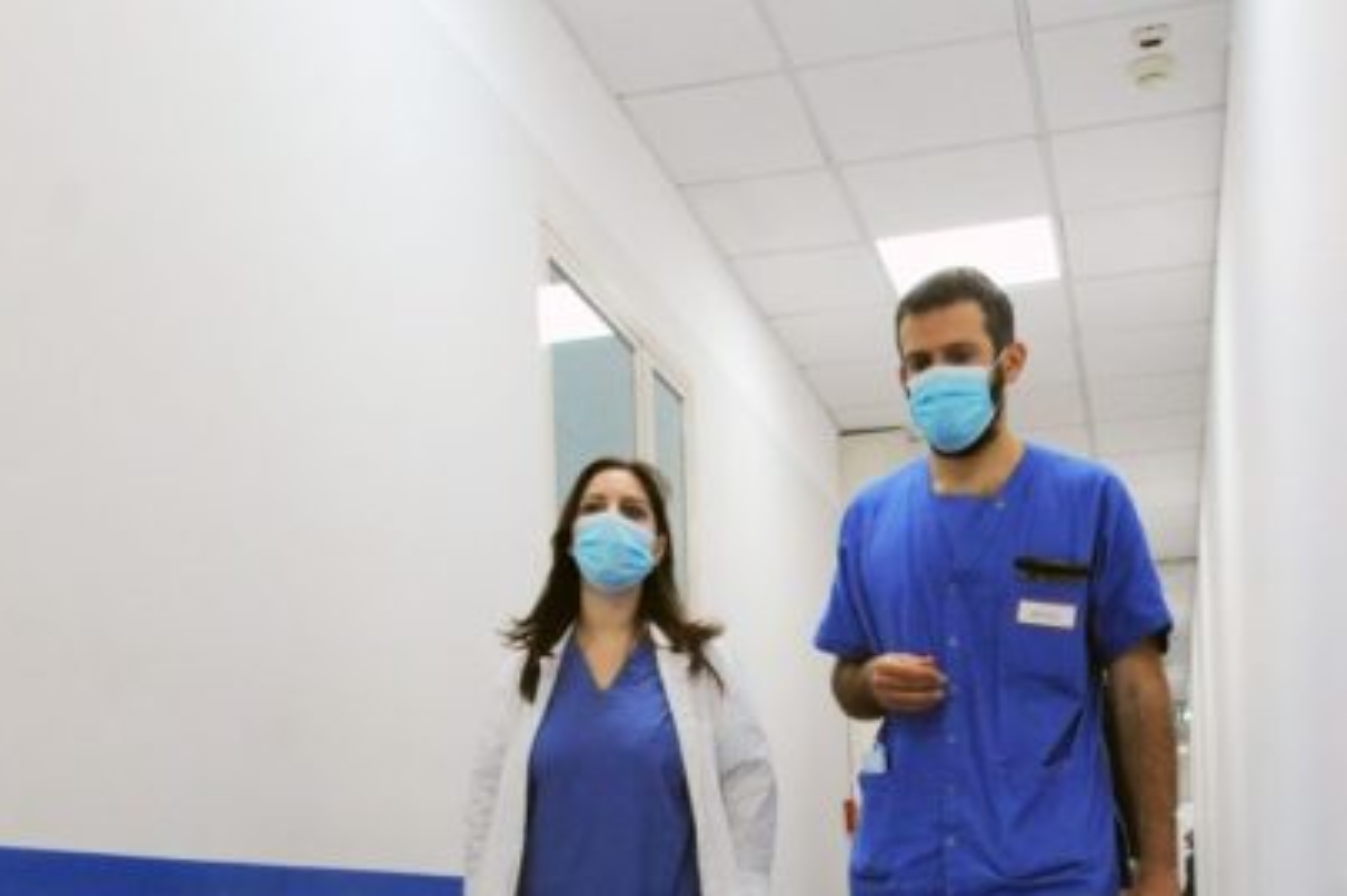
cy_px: 796
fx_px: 1421
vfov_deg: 33.3
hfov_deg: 49.8
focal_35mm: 38
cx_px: 447
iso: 3200
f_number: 5.6
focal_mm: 20
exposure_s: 1/250
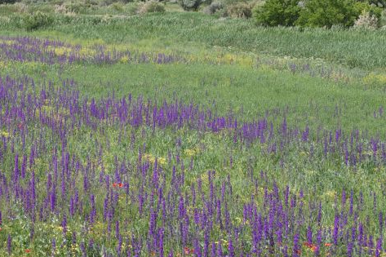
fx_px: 943
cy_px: 79
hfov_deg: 22.3
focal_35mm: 88
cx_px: 3
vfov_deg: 15.5
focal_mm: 32
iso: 125
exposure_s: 1/200
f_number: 9
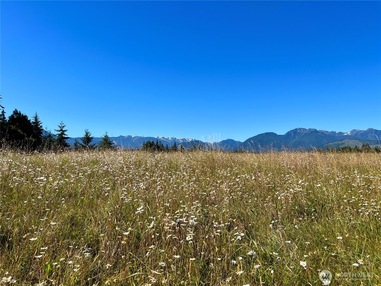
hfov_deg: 67.3
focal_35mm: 26
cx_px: 190
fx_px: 286
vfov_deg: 53.1
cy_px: 143
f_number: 1.5
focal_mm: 5.7
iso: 50
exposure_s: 1/4444
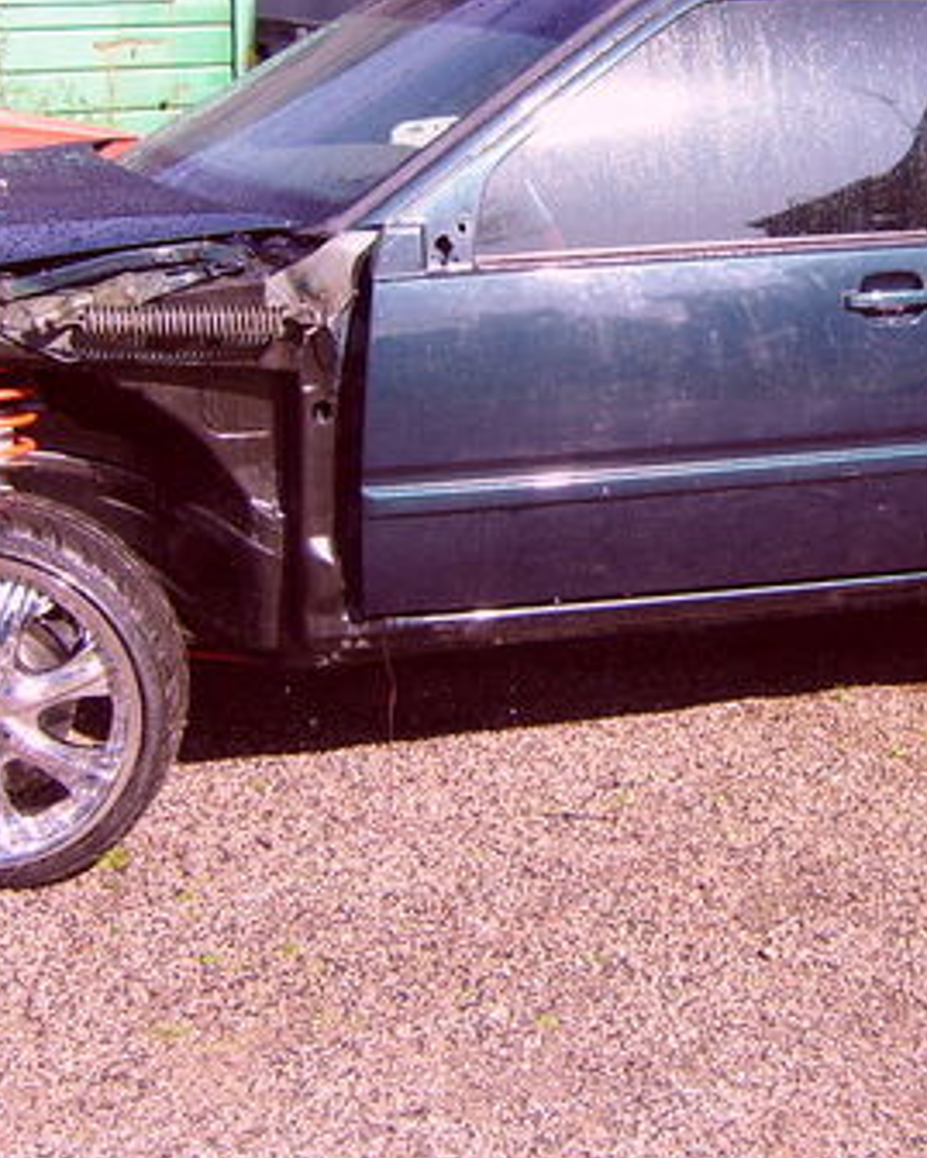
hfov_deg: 23.3
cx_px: 672
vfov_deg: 29.0
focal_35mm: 65
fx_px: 2228
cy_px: 400
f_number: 2.8
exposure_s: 1/594
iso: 50
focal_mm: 5.95
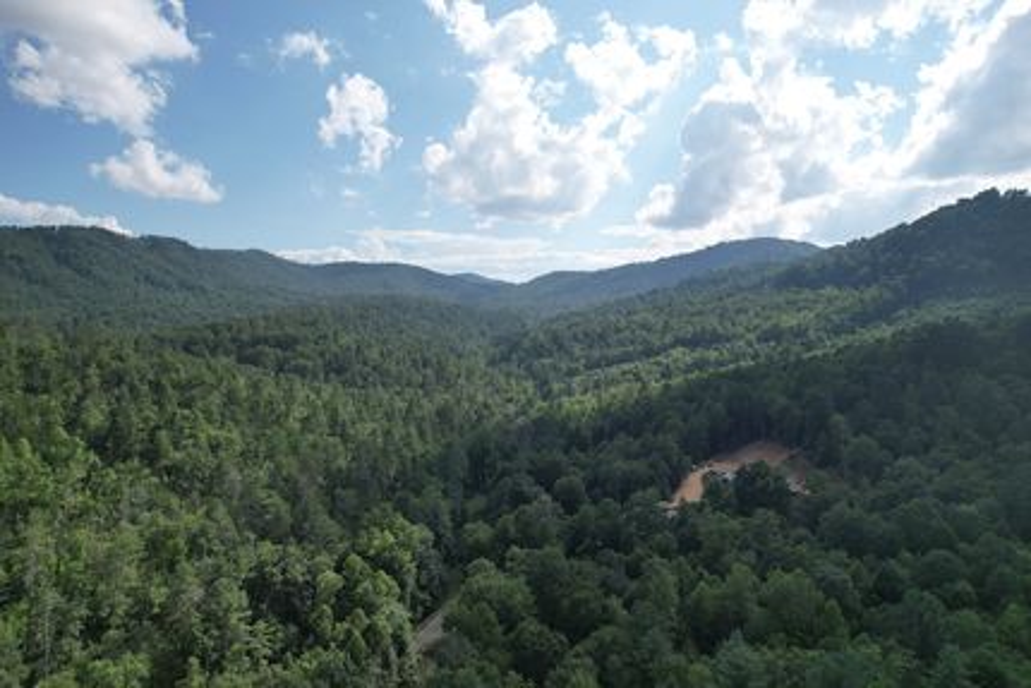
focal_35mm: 22
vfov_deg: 57.3
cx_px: 516
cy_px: 344
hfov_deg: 78.6
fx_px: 630
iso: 110
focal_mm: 8.38
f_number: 2.8
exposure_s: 1/3000
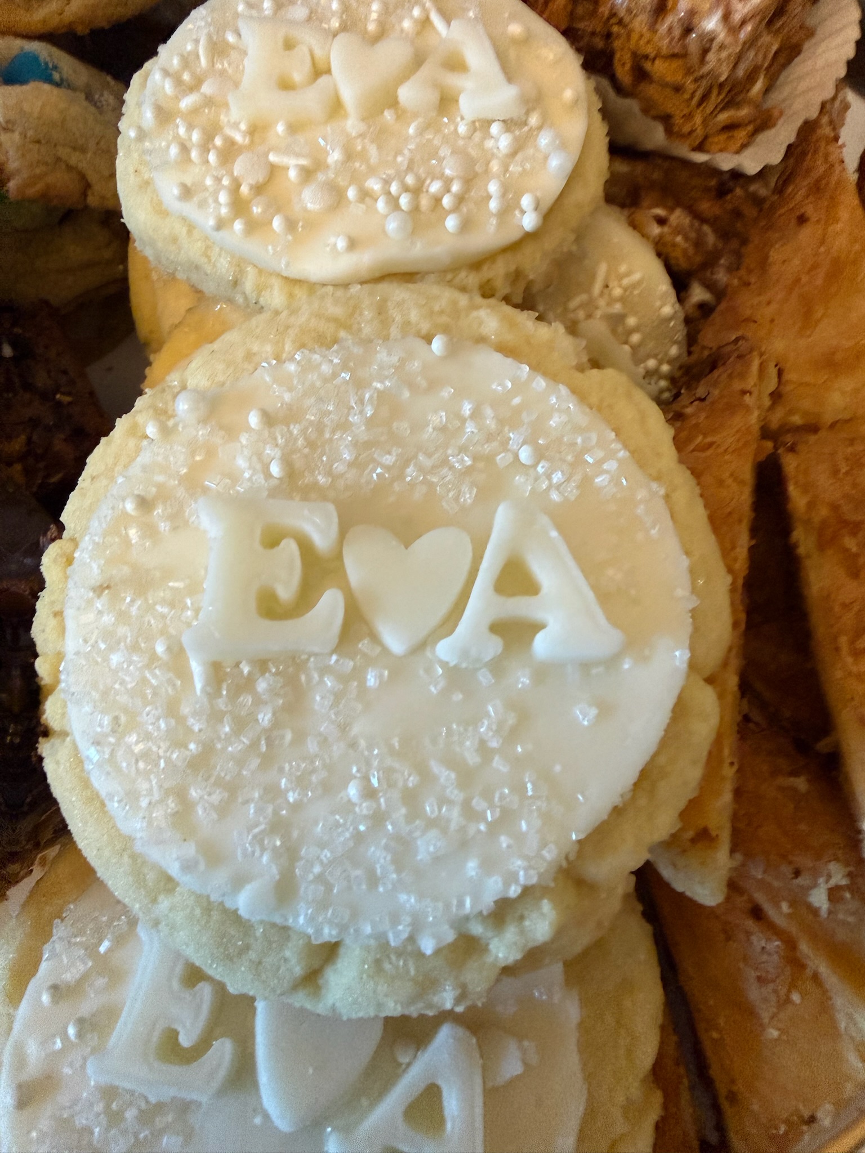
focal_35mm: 24
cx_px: 432
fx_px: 800
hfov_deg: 56.8
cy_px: 576
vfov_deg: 71.6
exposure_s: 1/60
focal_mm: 2.22
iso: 640
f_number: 2.2
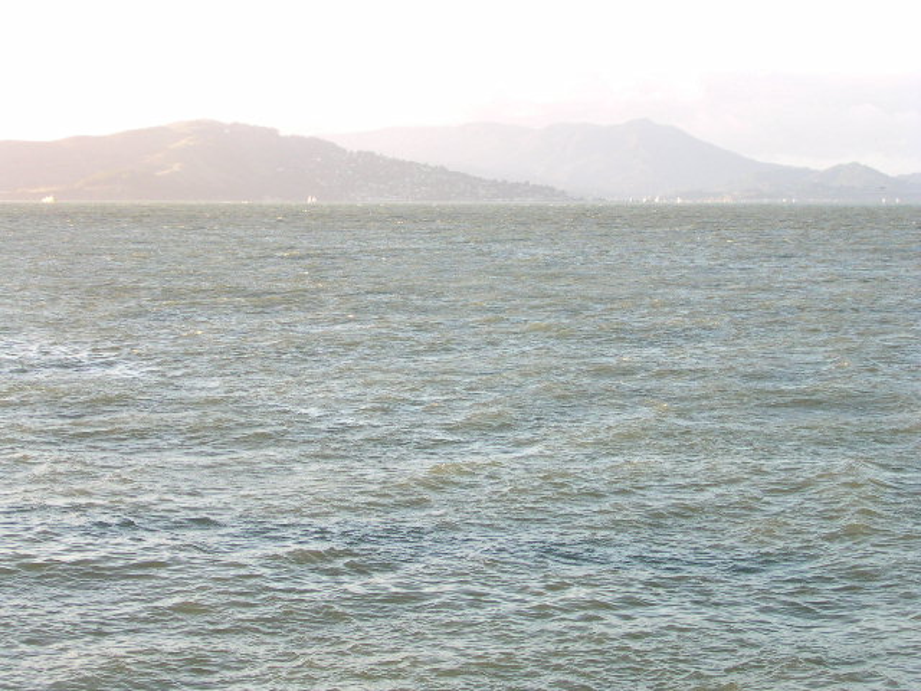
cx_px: 460
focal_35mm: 77
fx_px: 2049
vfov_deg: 19.1
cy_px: 346
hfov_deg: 25.3
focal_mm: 11.8
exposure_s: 1/103
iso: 100
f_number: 4
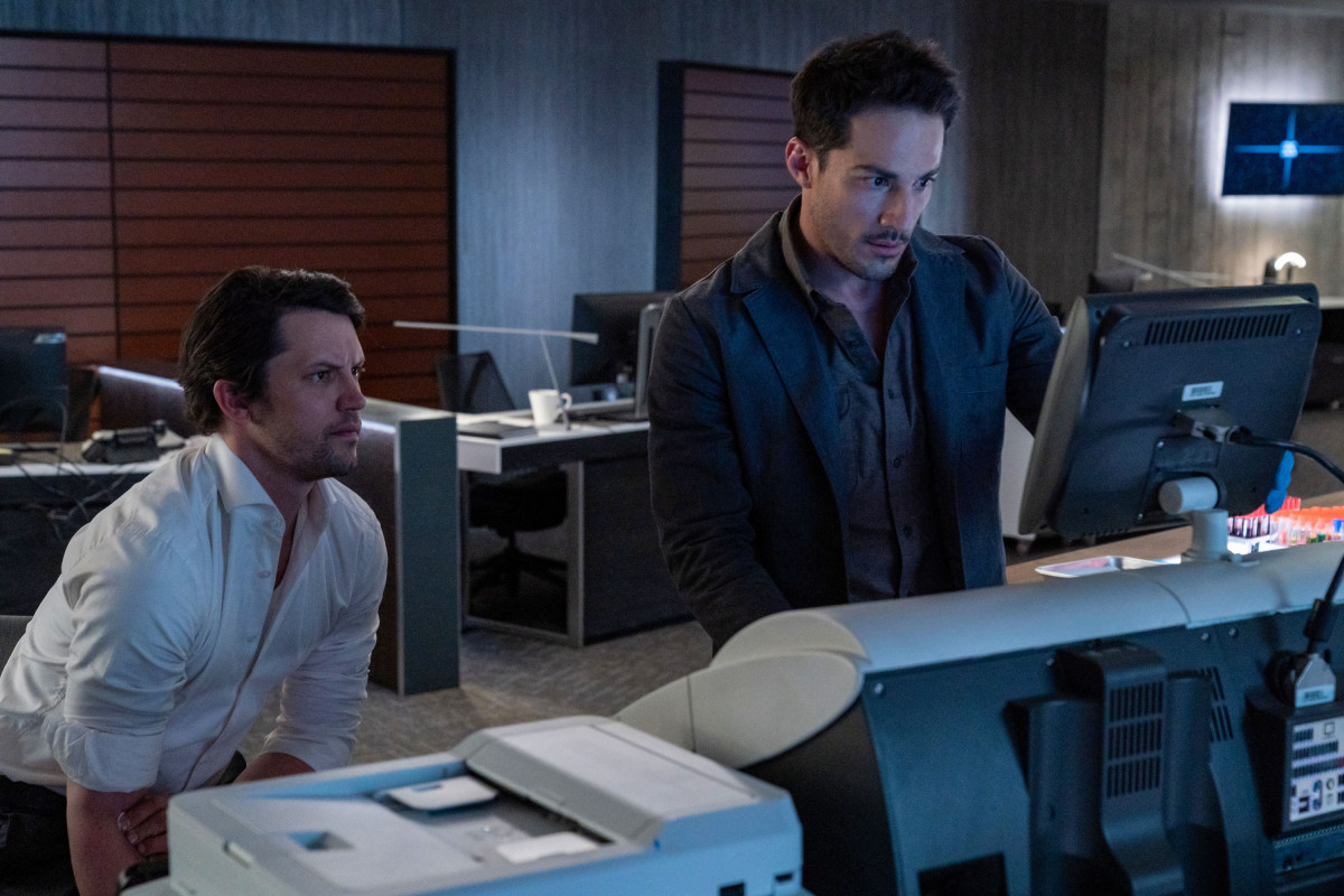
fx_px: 2016
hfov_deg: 36.9
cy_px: 448
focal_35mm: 54
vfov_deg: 25.1
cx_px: 672
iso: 8000
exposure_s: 1/160
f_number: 4.5
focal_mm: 54
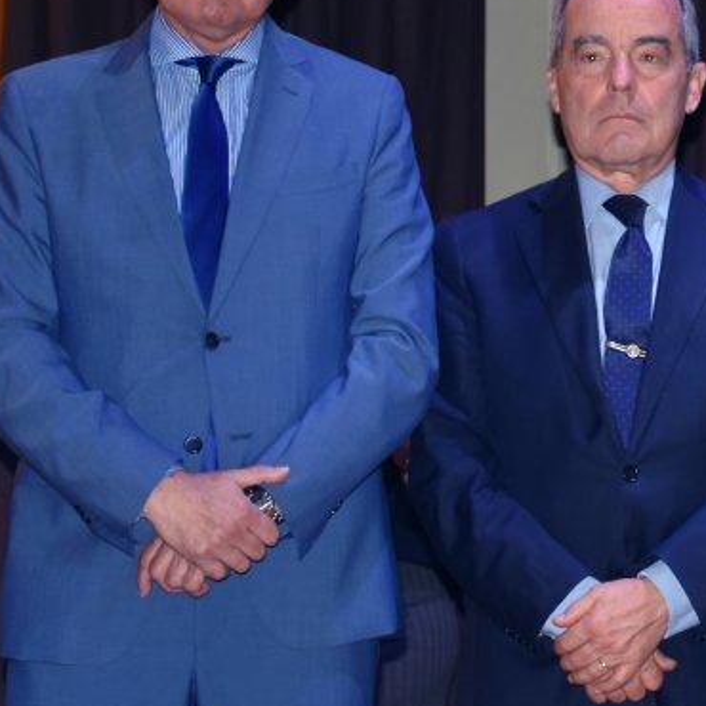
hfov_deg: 14.0
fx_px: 2769
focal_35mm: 120
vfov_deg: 14.5
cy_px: 196
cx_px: 901
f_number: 4.2
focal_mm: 34
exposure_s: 1/60
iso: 400
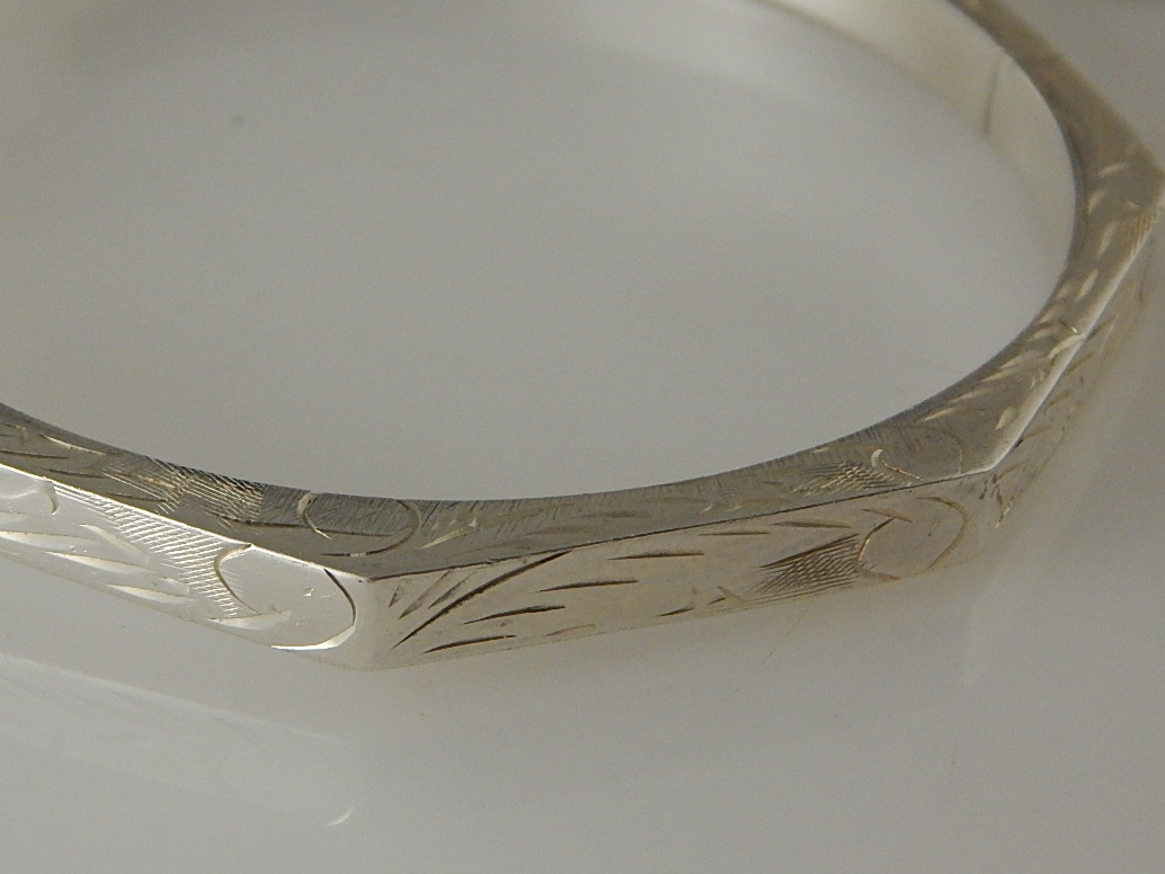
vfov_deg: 12.8
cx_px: 268
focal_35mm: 116
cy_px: 344
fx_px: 3905
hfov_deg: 16.9
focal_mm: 13.5
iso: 400
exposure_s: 1/160
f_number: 4.2
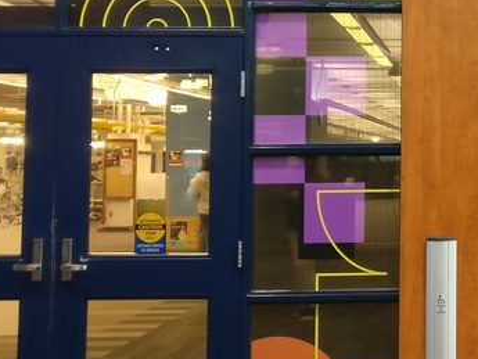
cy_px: 82
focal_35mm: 83
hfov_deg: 22.2
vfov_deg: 17.7
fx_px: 1147
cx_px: 535
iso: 500
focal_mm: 4.26
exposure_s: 1/20
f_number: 2
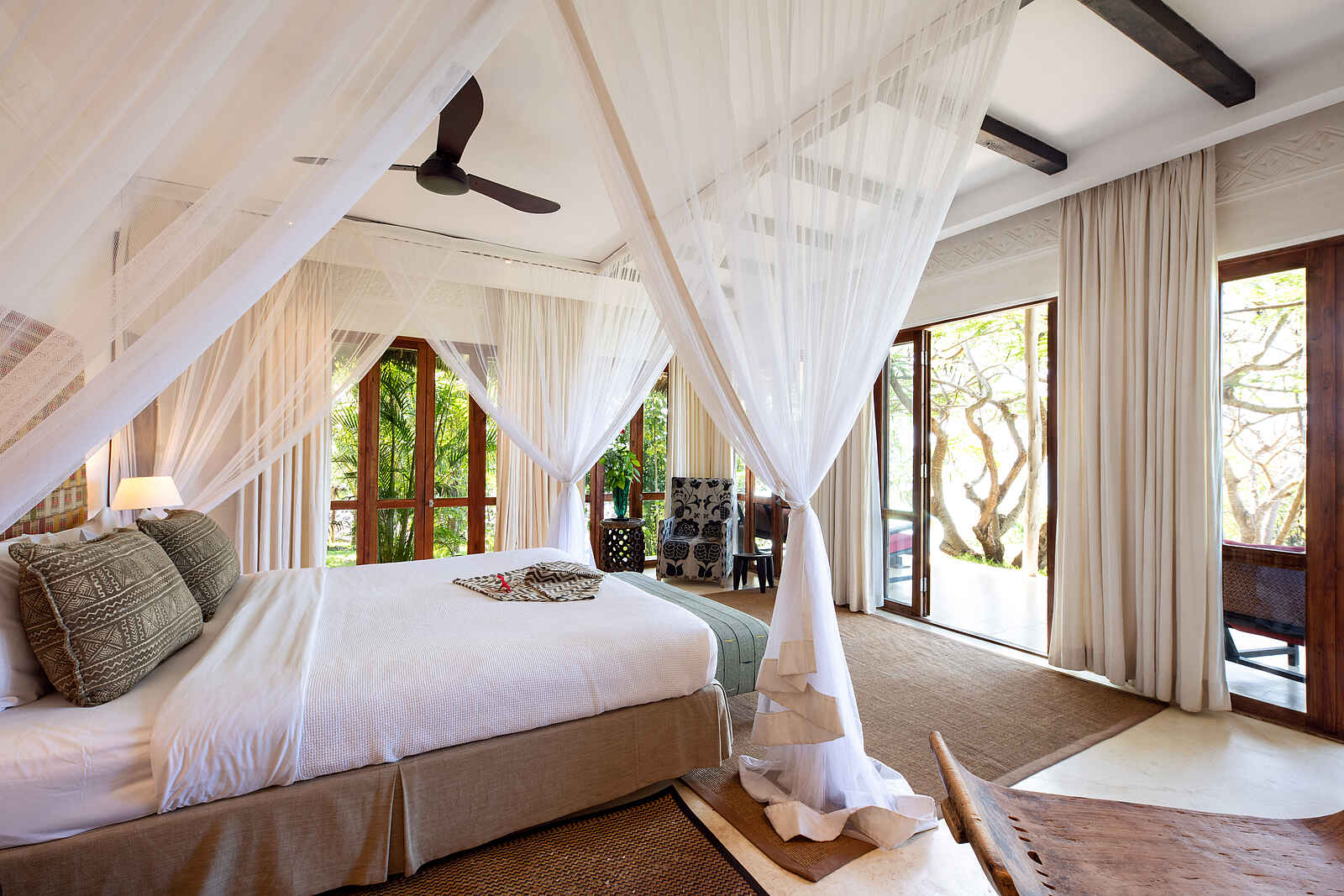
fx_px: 597
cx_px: 672
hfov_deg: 96.7
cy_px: 448
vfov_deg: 73.8
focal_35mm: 16
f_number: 11
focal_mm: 16
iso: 200
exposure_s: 1/8
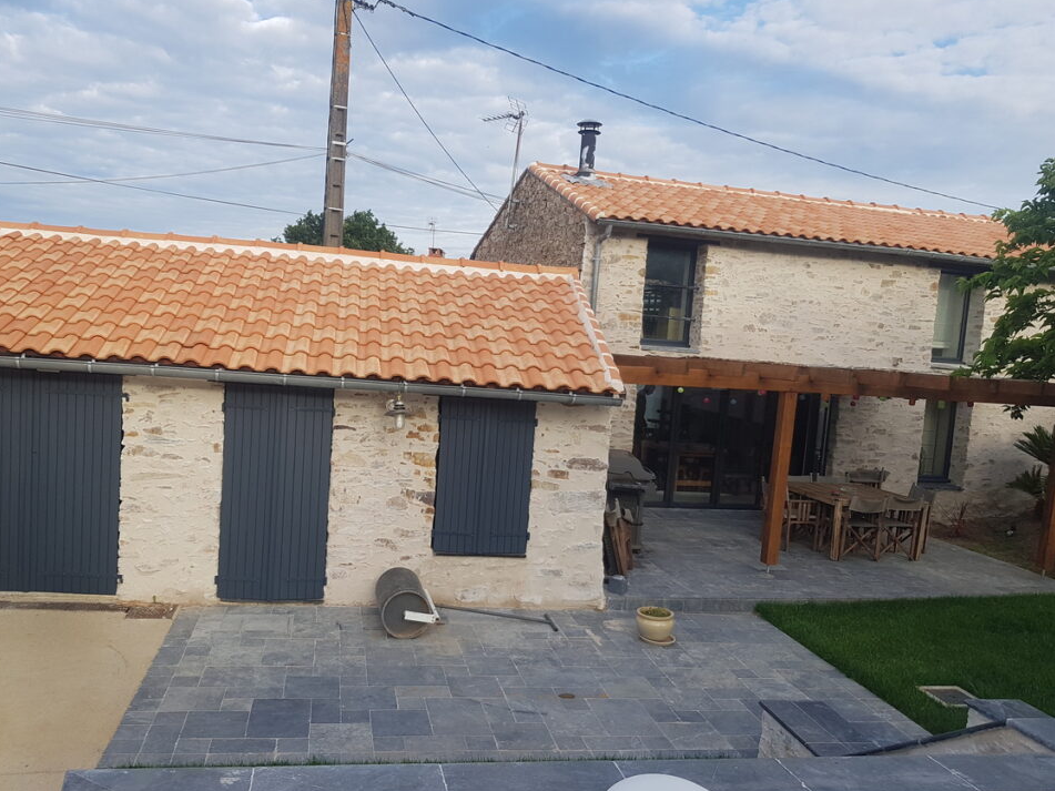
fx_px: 853
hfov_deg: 63.4
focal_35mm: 28
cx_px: 489
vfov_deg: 49.7
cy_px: 420
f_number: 1.7
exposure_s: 1/912
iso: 50
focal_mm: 4.2
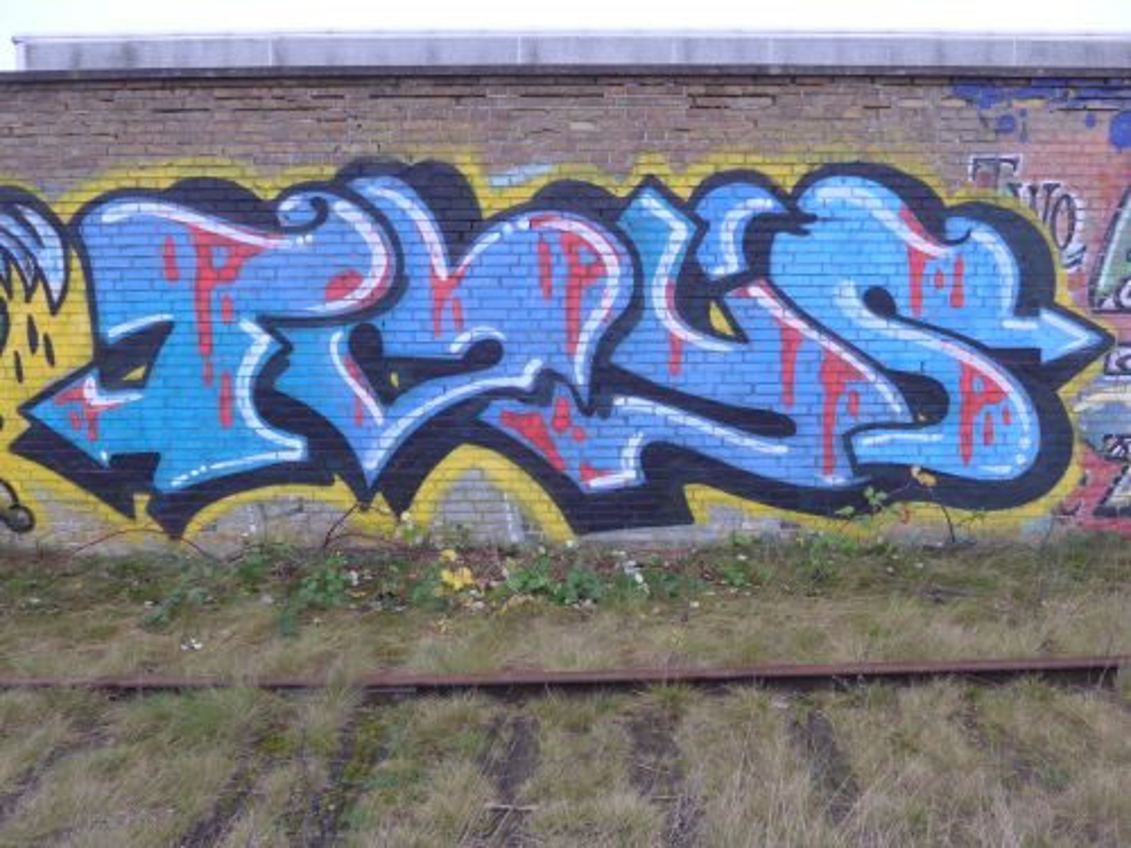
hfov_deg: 63.4
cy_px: 424
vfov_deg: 49.7
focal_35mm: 28
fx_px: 915
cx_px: 566
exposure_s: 1/60
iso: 400
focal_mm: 6
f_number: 4
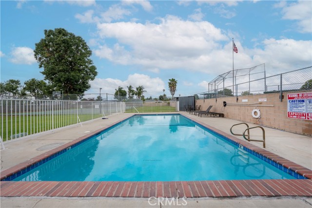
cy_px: 104
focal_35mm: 12
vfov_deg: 90.0
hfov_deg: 112.6
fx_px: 104
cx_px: 156
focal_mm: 12
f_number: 4.5
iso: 125
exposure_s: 1/1250
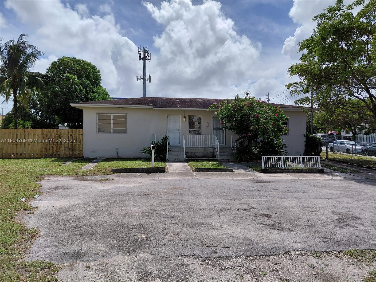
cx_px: 188
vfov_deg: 54.9
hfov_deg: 69.4
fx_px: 272
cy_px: 141
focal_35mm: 25
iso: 50
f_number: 1.8
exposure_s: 1/4472
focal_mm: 4.69
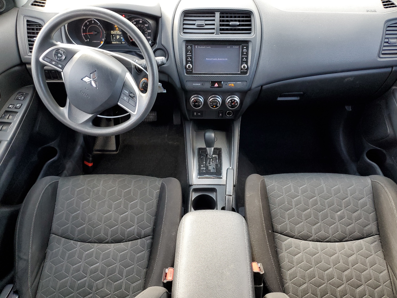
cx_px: 198
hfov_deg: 67.3
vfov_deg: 53.1
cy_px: 149
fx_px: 298
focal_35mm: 26
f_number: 1.5
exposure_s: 1/120
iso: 99
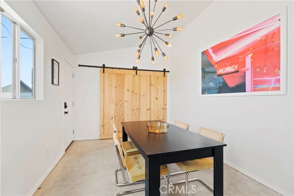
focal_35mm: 17
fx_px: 139
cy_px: 98
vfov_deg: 70.5
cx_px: 147
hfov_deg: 93.3
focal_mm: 17
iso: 400
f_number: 11
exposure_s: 1/2.5
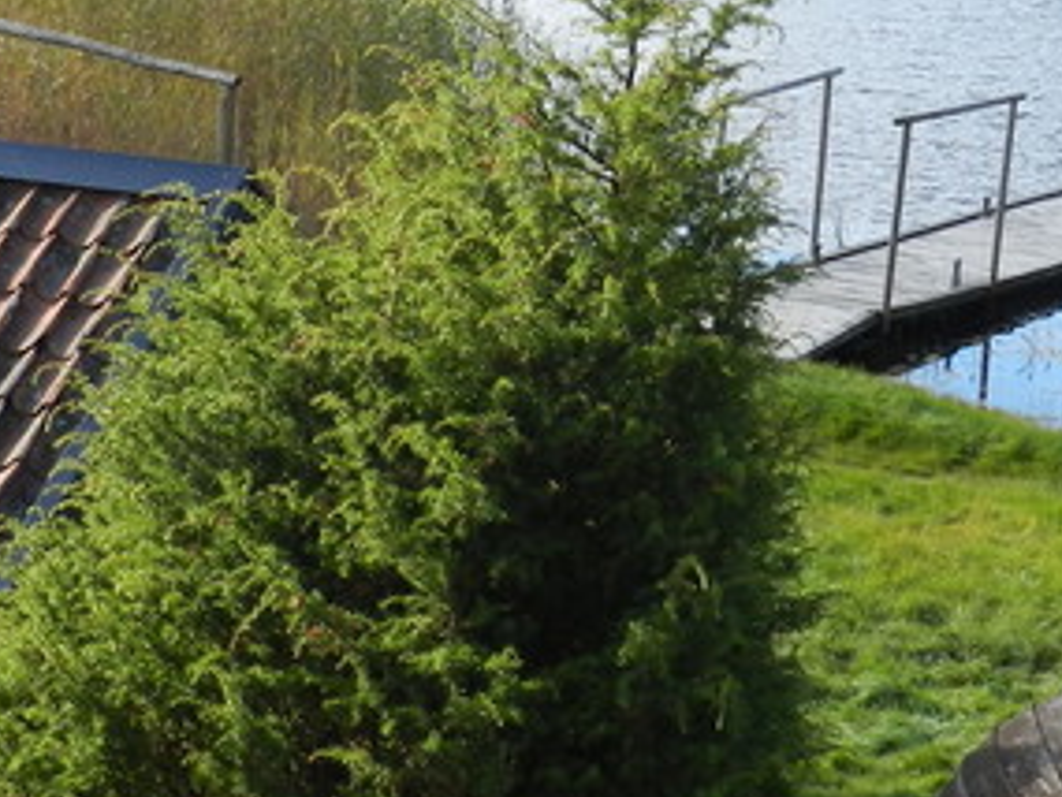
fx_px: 3929
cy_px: 406
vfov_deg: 11.6
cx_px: 67
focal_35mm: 128
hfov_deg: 15.2
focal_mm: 6.7
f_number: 4
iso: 160
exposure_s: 1/320
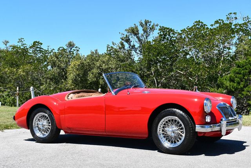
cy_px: 84
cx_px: 126
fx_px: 377
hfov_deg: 36.8
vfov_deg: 25.1
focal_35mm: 54
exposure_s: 1/250
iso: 110
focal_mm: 27
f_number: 8
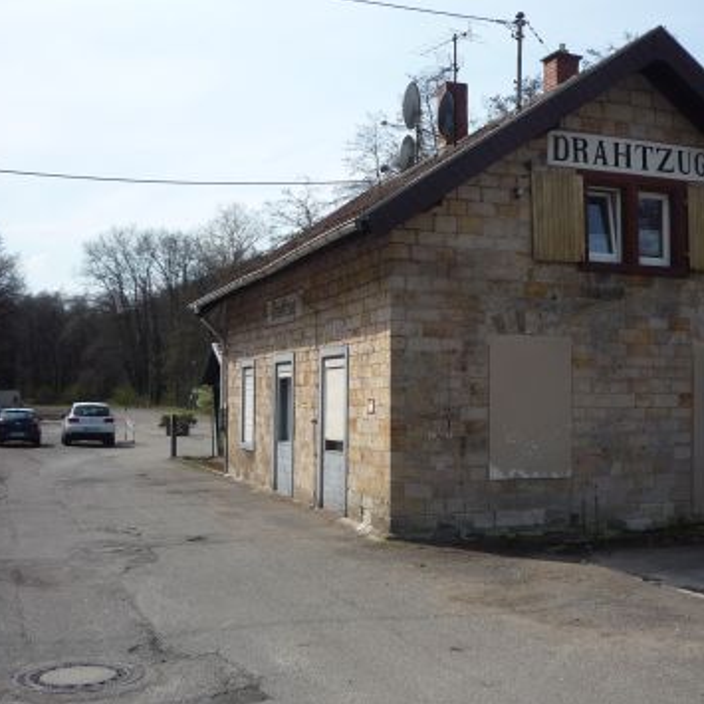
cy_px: 353
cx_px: 452
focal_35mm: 43
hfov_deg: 38.8
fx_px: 989
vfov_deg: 39.2
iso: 100
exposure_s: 1/500
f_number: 5
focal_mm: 5.2
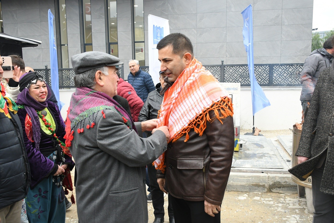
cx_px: 167
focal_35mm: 33
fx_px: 306
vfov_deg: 40.0
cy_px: 112
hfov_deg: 57.2
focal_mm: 22
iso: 1250
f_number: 5
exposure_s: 1/640
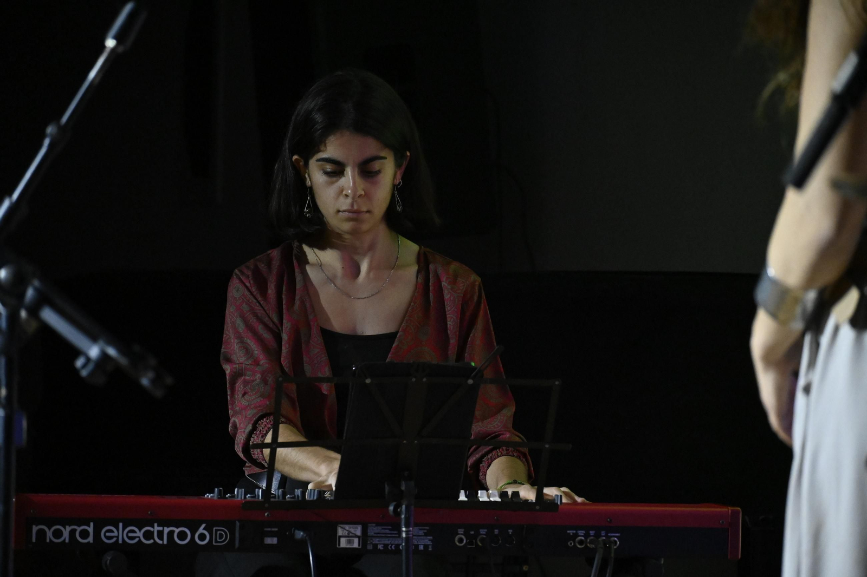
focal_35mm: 195
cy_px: 288
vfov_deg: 7.0
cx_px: 434
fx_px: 4695
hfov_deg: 10.6
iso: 6400
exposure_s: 1/250
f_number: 5.6
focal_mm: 130
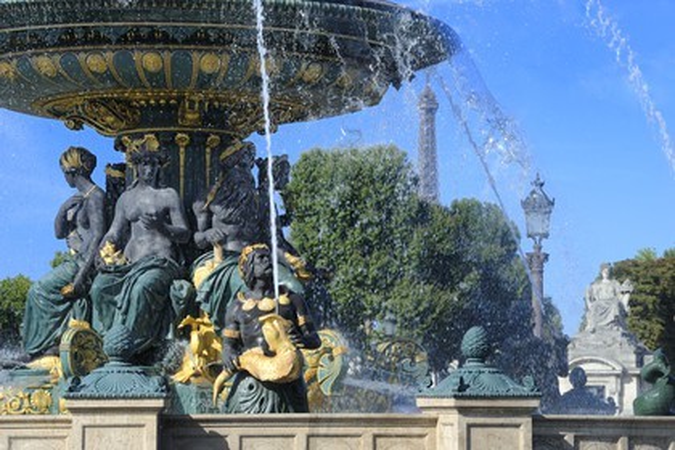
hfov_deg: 16.4
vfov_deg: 11.0
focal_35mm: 125
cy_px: 225
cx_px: 338
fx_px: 2344
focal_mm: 125
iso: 200
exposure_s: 1/250
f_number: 9
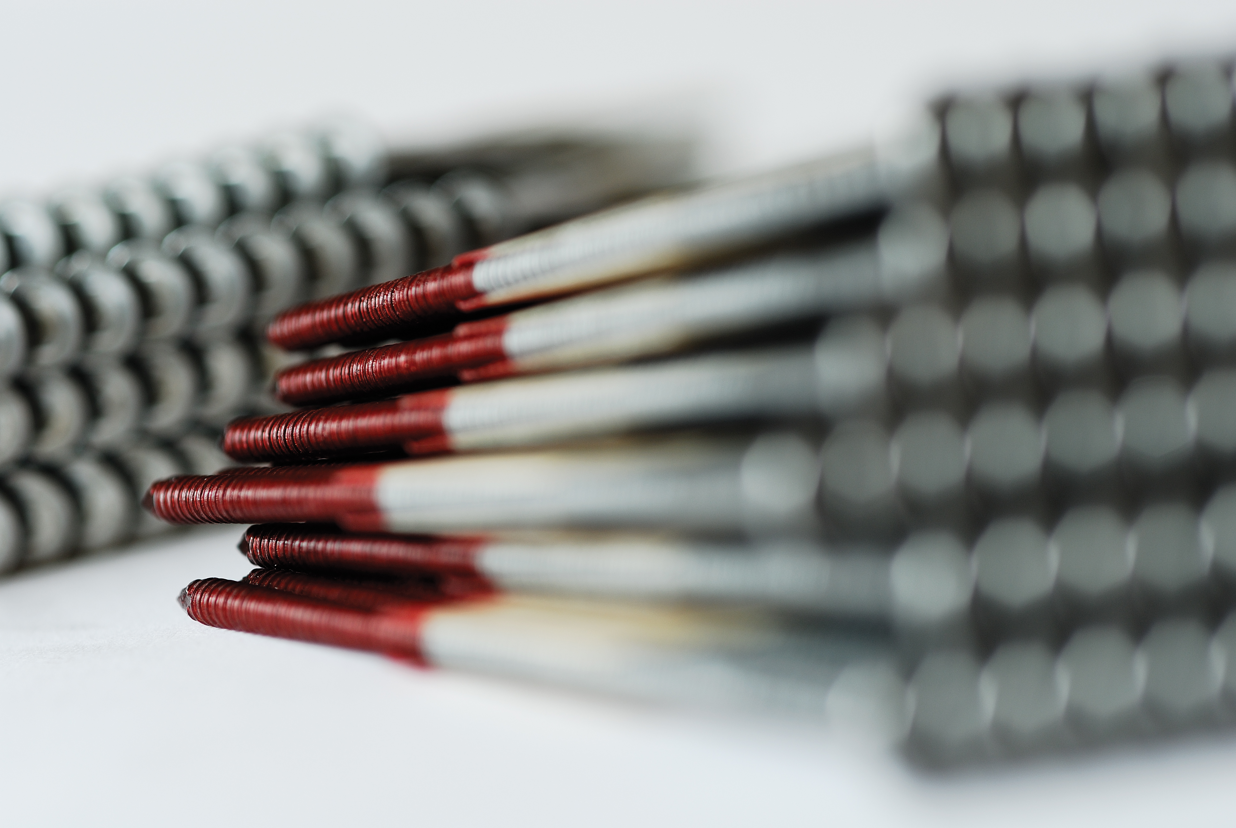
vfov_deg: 15.2
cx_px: 618
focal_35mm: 90
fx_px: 3094
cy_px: 414
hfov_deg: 22.6
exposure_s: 1/200
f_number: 5.6
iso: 100
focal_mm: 60
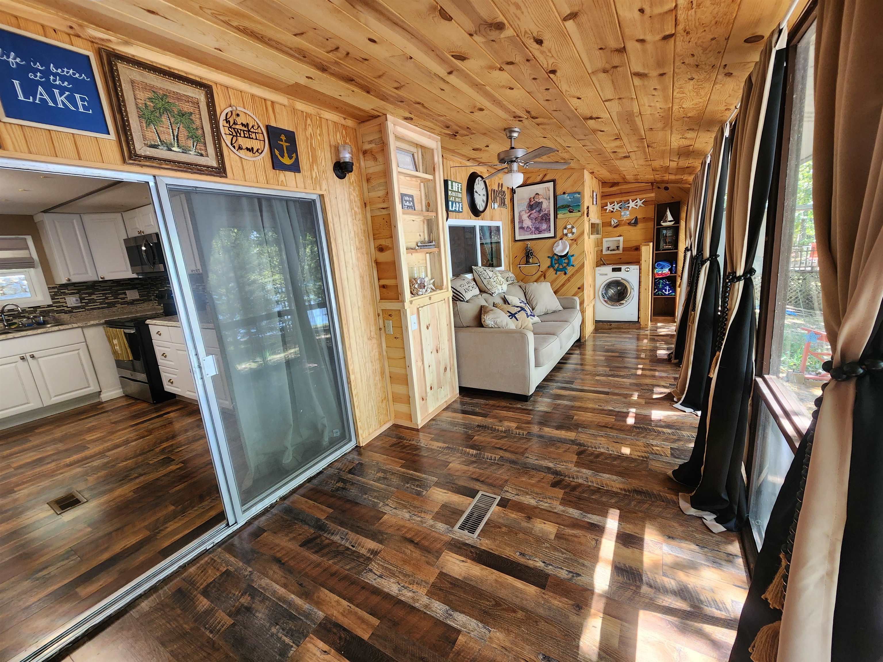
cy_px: 331
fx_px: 332
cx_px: 442
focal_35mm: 13
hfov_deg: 106.2
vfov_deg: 89.9
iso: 200
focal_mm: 2.2
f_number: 2.2
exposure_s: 1/60
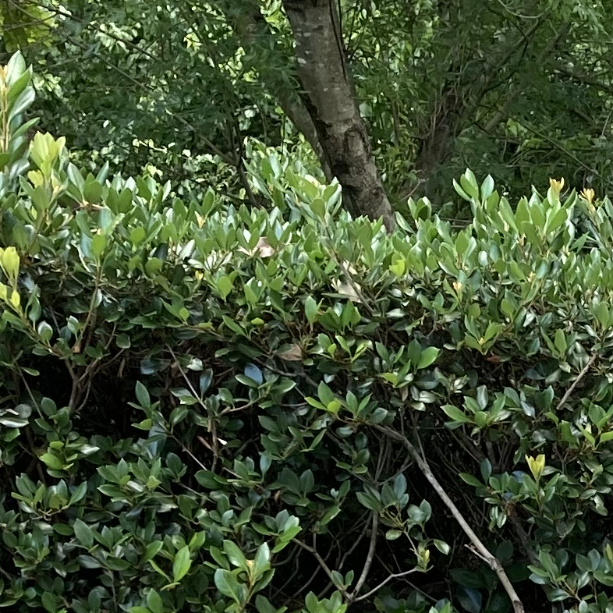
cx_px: 1052
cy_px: 1086
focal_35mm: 127
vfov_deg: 12.6
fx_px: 2544
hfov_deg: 12.7
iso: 20
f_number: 1.8
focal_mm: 3.99
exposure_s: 1/124
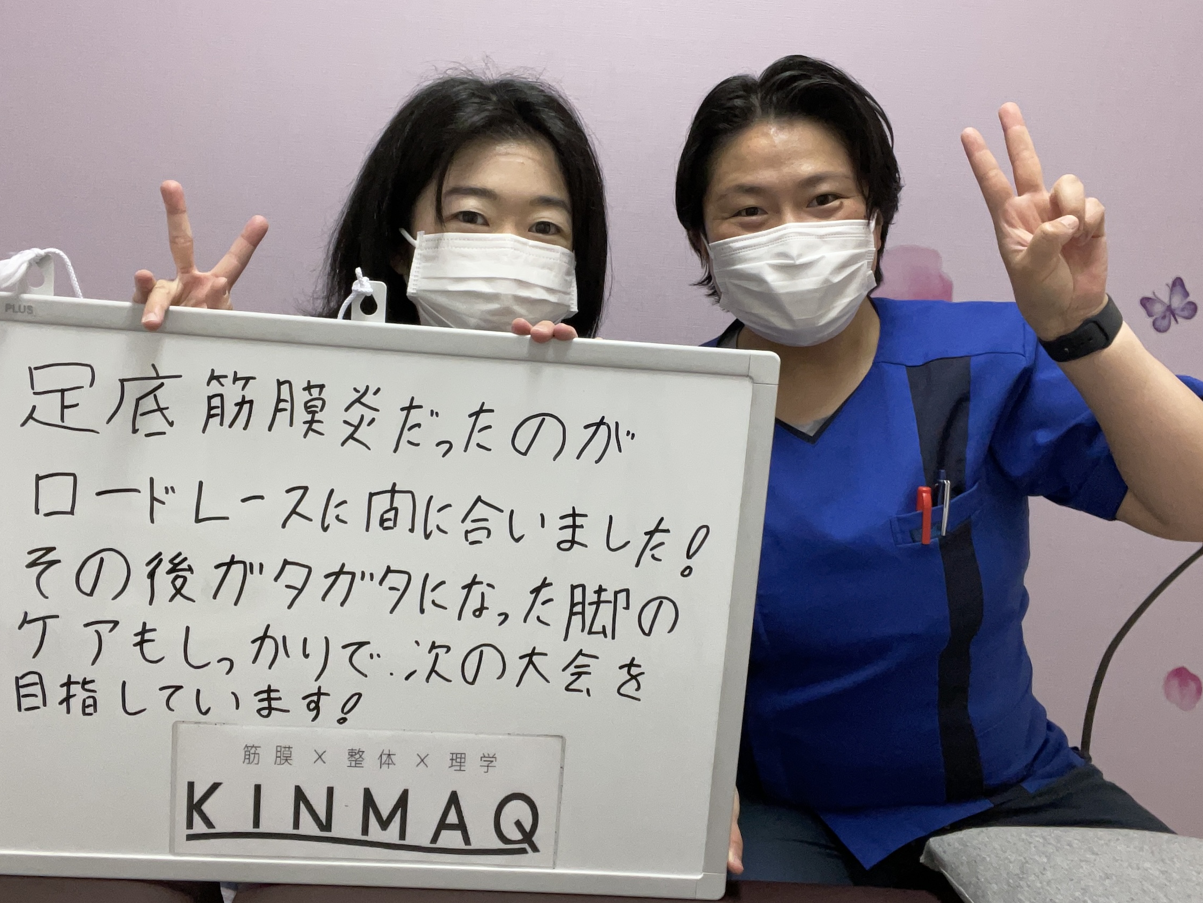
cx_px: 588
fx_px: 1112
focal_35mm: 32
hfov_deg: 56.8
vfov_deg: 44.2
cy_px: 432
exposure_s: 1/50
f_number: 2.2
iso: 160
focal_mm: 2.71
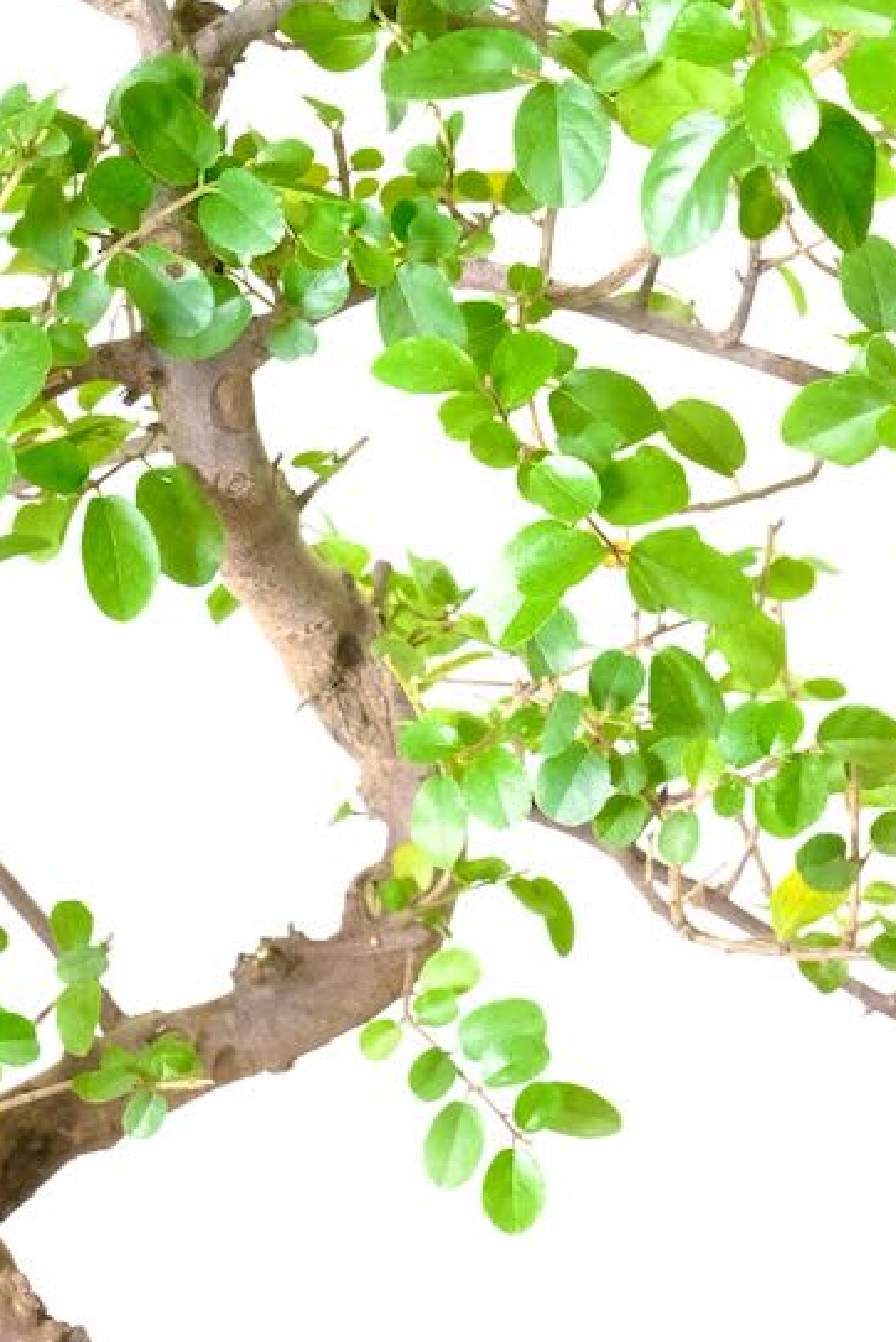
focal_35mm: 269
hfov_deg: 5.1
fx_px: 10029
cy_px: 822
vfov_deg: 7.7
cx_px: 84
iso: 2500
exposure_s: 1/30
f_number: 8
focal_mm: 76.3
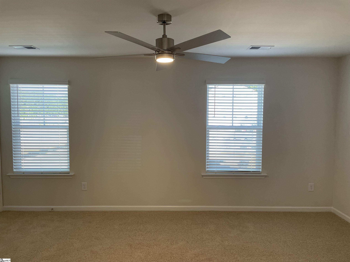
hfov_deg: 67.3
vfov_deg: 53.1
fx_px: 263
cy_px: 131
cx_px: 175
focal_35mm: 26
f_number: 1.6
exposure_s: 1/120
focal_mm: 4.2
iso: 64
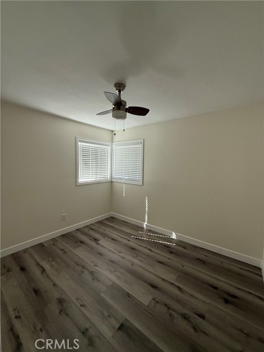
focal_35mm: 14
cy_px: 176
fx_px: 142
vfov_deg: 102.1
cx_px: 132
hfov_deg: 85.7
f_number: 2.2
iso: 200
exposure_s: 1/99
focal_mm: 2.22
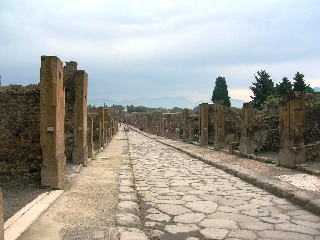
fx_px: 314
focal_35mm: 34
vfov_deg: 41.8
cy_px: 120
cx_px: 160
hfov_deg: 54.0
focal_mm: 5.7
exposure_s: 1/192
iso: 50
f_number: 4.9
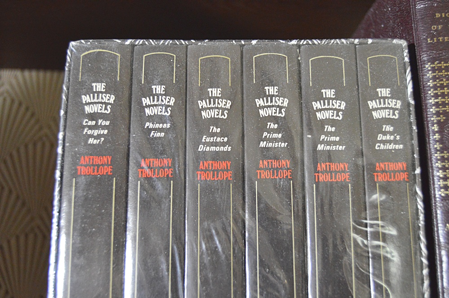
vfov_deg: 29.8
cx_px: 224
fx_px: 561
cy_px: 149
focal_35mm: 45
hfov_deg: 43.6
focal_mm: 30
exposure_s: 1/60
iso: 3200
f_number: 4.2
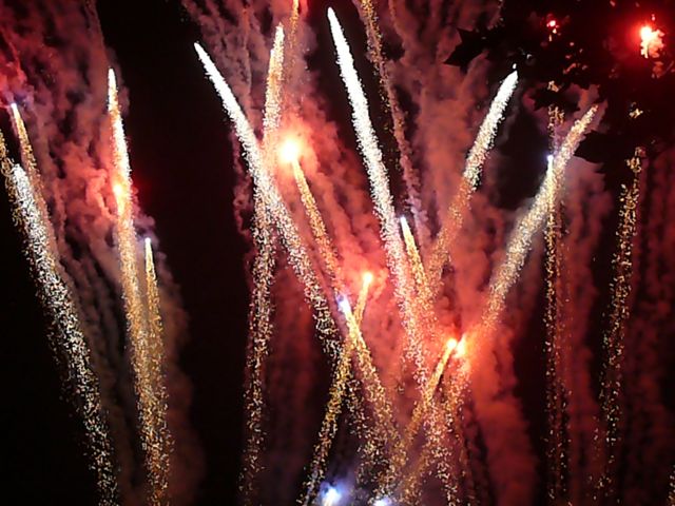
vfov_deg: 22.6
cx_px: 338
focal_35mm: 65
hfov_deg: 29.8
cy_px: 253
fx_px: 1267
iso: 800
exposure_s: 1/250
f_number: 3.6
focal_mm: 9.7
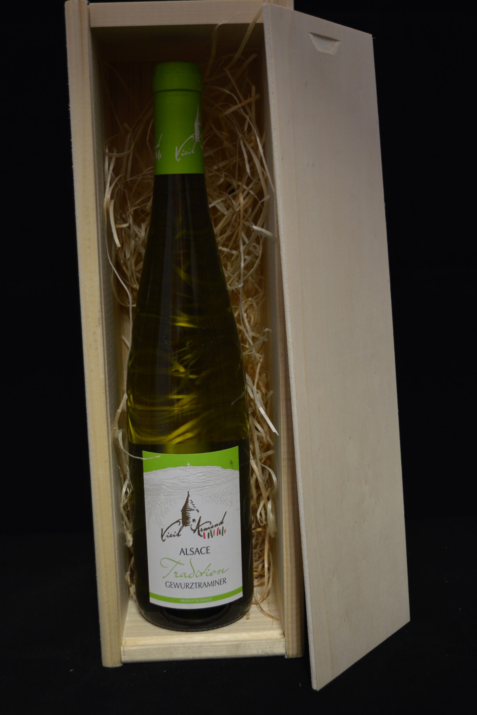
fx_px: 854
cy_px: 354
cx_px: 243
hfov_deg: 31.2
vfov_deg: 45.4
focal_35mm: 43
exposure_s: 1/15
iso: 500
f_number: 4.2
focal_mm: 28
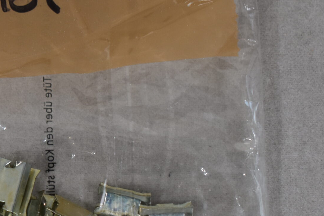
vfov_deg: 8.1
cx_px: -6
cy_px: 166
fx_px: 1521
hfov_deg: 12.0
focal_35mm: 169
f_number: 5.6
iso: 360
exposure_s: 1/125
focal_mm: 48
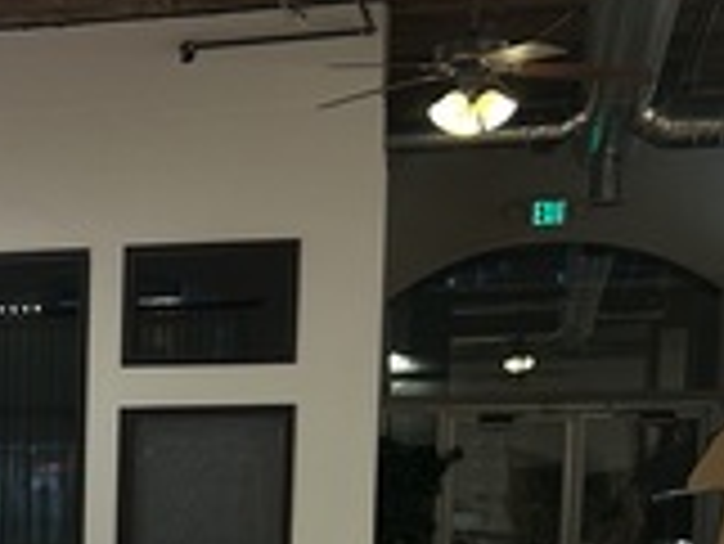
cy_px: 728
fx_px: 2030
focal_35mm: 97
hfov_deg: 18.8
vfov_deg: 14.5
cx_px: -211
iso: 125
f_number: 1.5
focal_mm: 5.7
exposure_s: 1/60
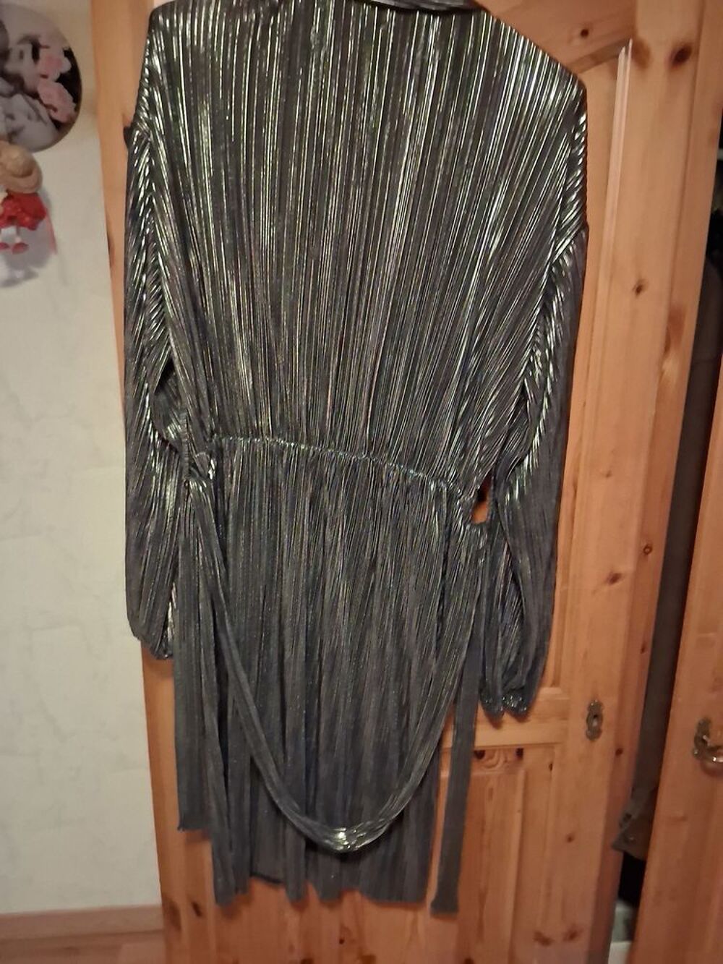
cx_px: 362
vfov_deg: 67.3
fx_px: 724
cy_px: 482
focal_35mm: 26
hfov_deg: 53.1
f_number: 1.8
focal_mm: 3.98
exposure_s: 1/10
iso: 1600
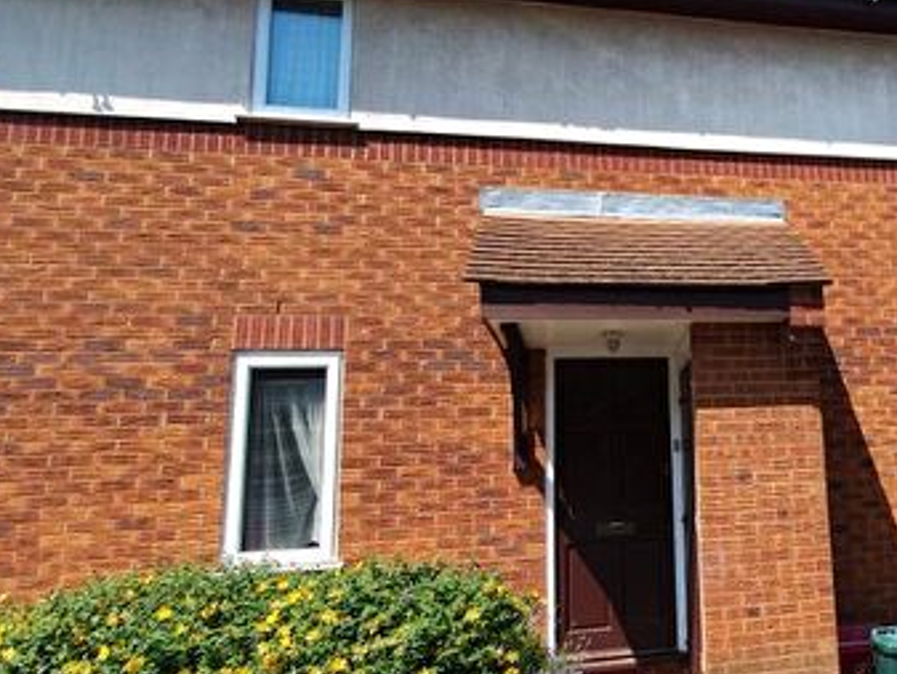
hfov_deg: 59.7
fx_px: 700
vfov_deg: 51.3
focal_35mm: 27
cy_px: 366
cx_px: 729
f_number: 2.2
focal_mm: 1.8
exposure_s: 1/606
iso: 50
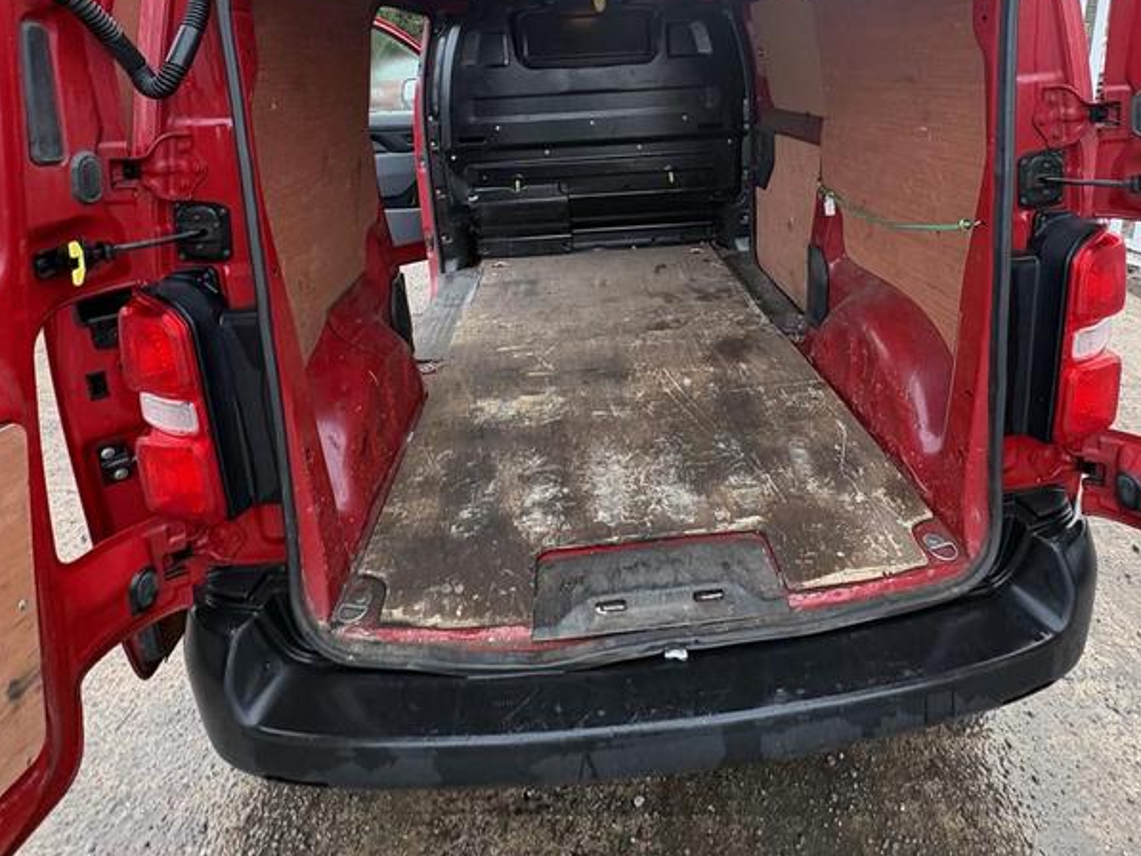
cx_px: 621
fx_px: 692
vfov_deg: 60.1
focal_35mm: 21
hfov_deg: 78.8
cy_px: 218
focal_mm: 2.22
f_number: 2.2
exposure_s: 1/81
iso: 250
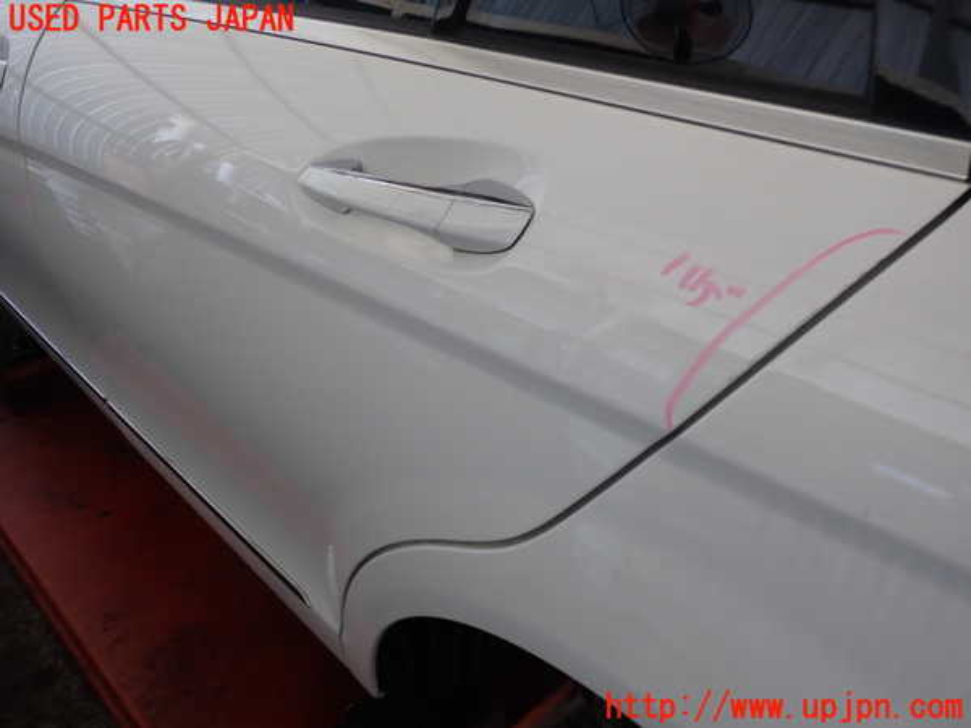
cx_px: 486
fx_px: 842
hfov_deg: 60.0
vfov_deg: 46.8
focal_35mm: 30
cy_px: 364
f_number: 2.3
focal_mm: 5.4
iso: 125
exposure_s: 1/60
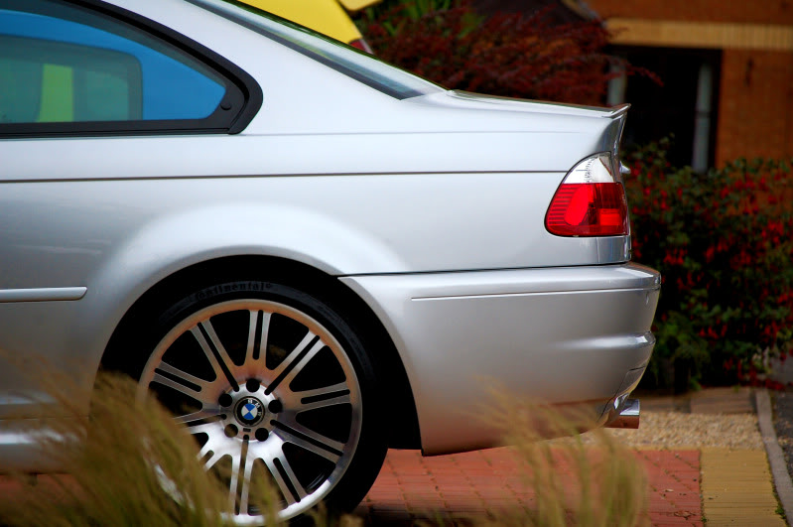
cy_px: 264
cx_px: 396
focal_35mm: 248
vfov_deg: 5.5
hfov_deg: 8.3
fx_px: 5446
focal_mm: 165
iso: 640
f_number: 5.3
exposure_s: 1/500
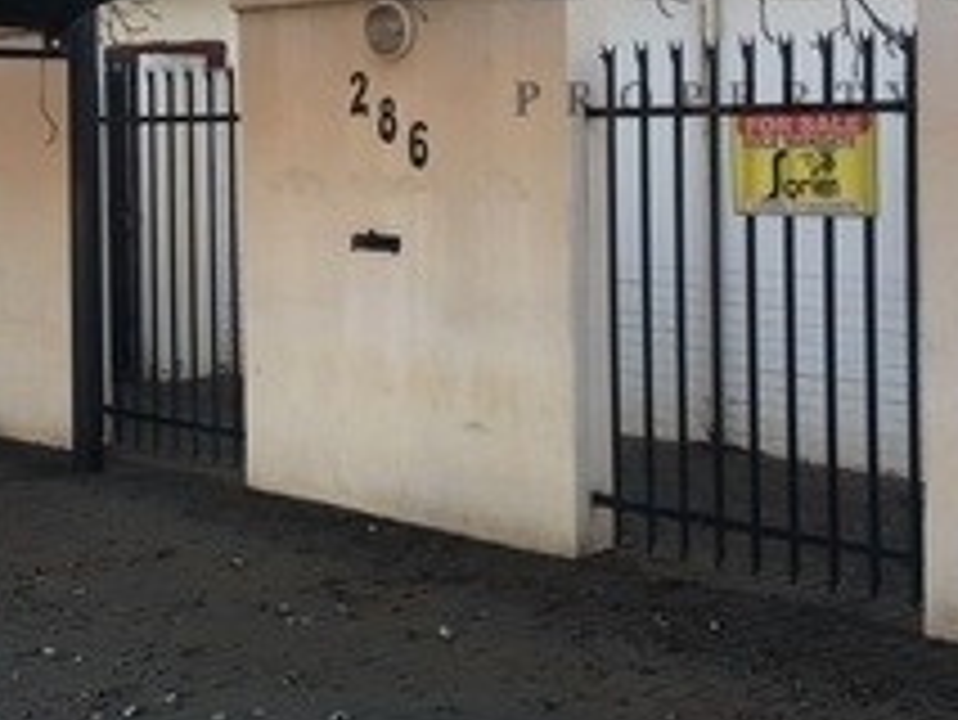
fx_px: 1883
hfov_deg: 28.3
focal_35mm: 68
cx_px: 292
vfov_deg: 21.4
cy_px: 151
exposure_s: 1/108
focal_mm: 4.15
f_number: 2.2
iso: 25
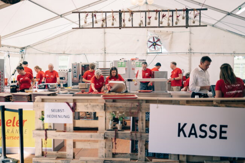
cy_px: 82
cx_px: 122
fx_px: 340
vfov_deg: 26.9
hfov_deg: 39.6
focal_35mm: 50
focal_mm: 50
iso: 100
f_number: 1.8
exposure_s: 1/640
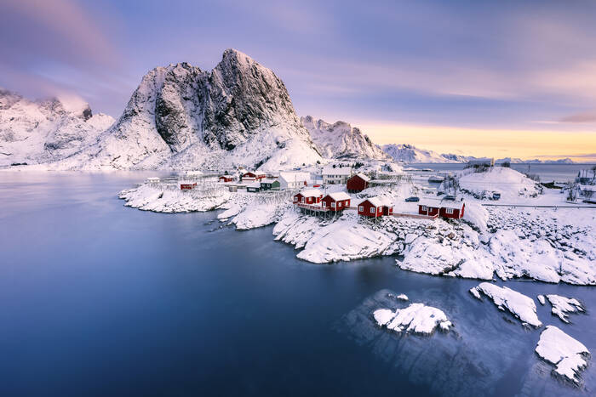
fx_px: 265
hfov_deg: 96.7
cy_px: 198
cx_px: 298
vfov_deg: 73.8
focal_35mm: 16
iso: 64
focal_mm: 16
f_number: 14
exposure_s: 105
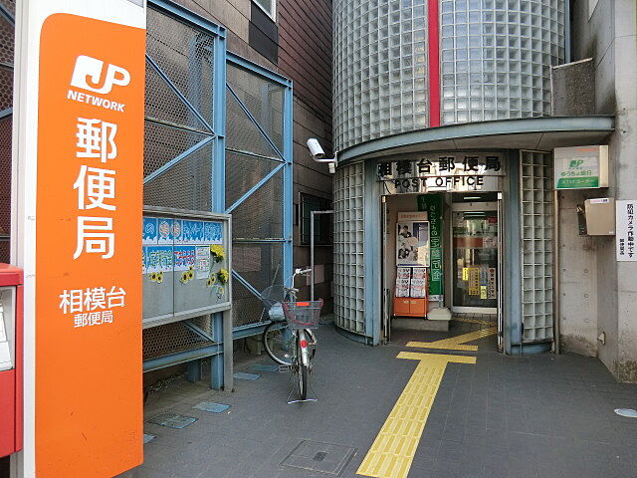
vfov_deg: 56.8
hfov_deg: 71.6
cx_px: 318
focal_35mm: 24
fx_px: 442
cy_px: 239
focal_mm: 4.3
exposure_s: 1/100
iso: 80
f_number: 3.2
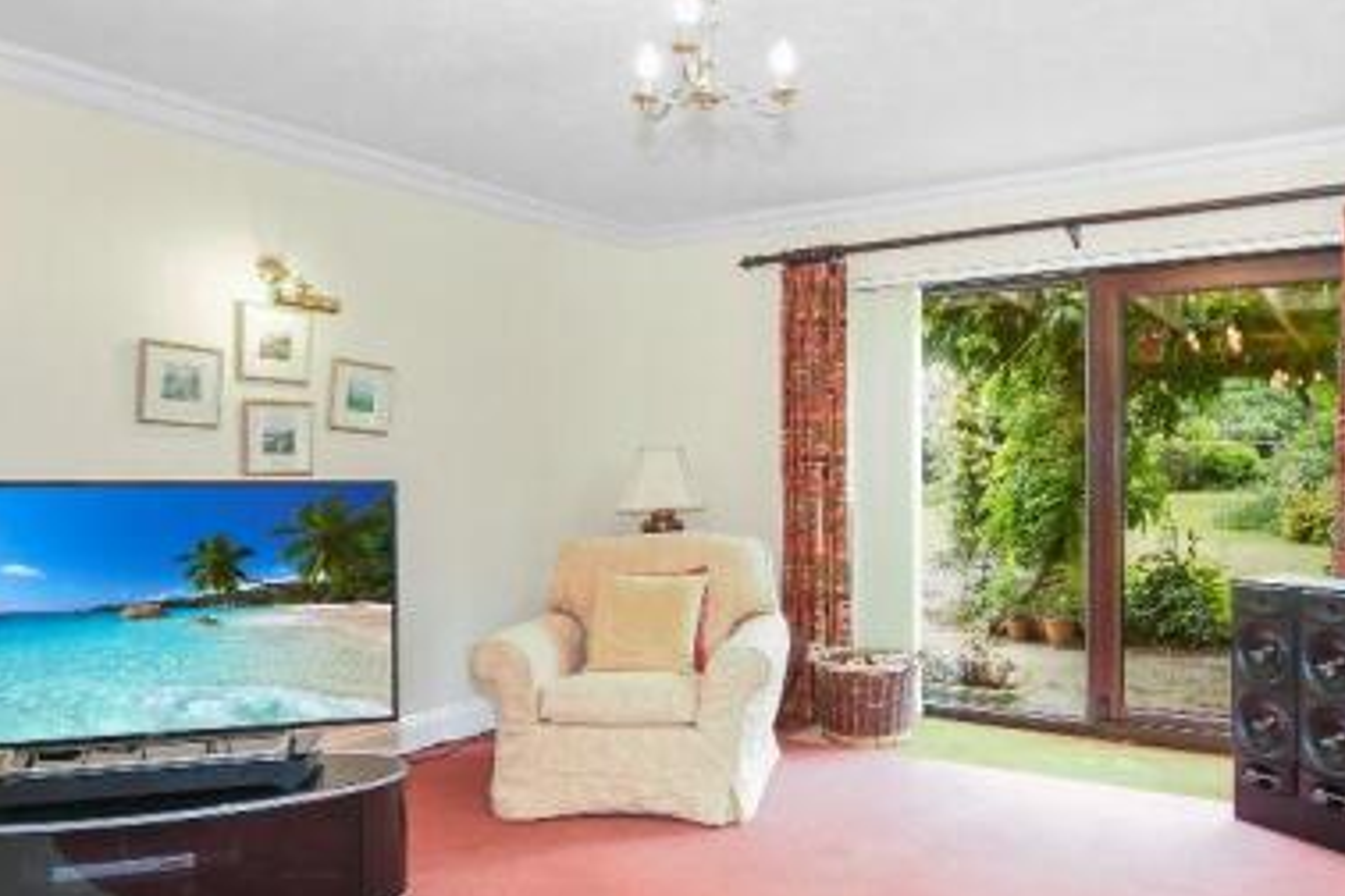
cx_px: 813
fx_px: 971
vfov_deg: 49.5
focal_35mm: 26
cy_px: 489
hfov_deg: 68.6
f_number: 4
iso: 100
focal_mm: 10
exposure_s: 1/10
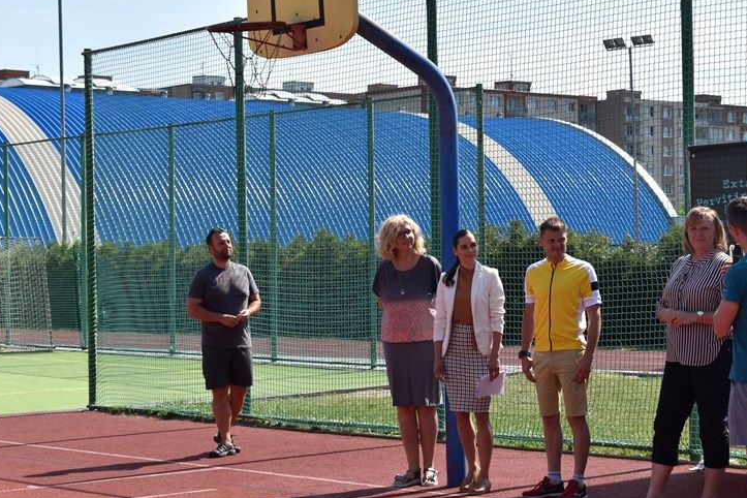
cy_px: 242
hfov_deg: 23.8
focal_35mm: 85
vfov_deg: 16.1
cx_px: 498
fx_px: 1764
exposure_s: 1/250
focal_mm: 40
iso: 100
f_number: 8
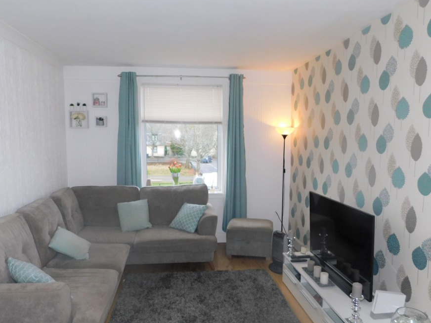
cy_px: 174
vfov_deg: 51.3
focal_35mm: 27
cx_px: 217
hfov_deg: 65.3
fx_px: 336
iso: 200
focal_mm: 4
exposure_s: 1/30
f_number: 3
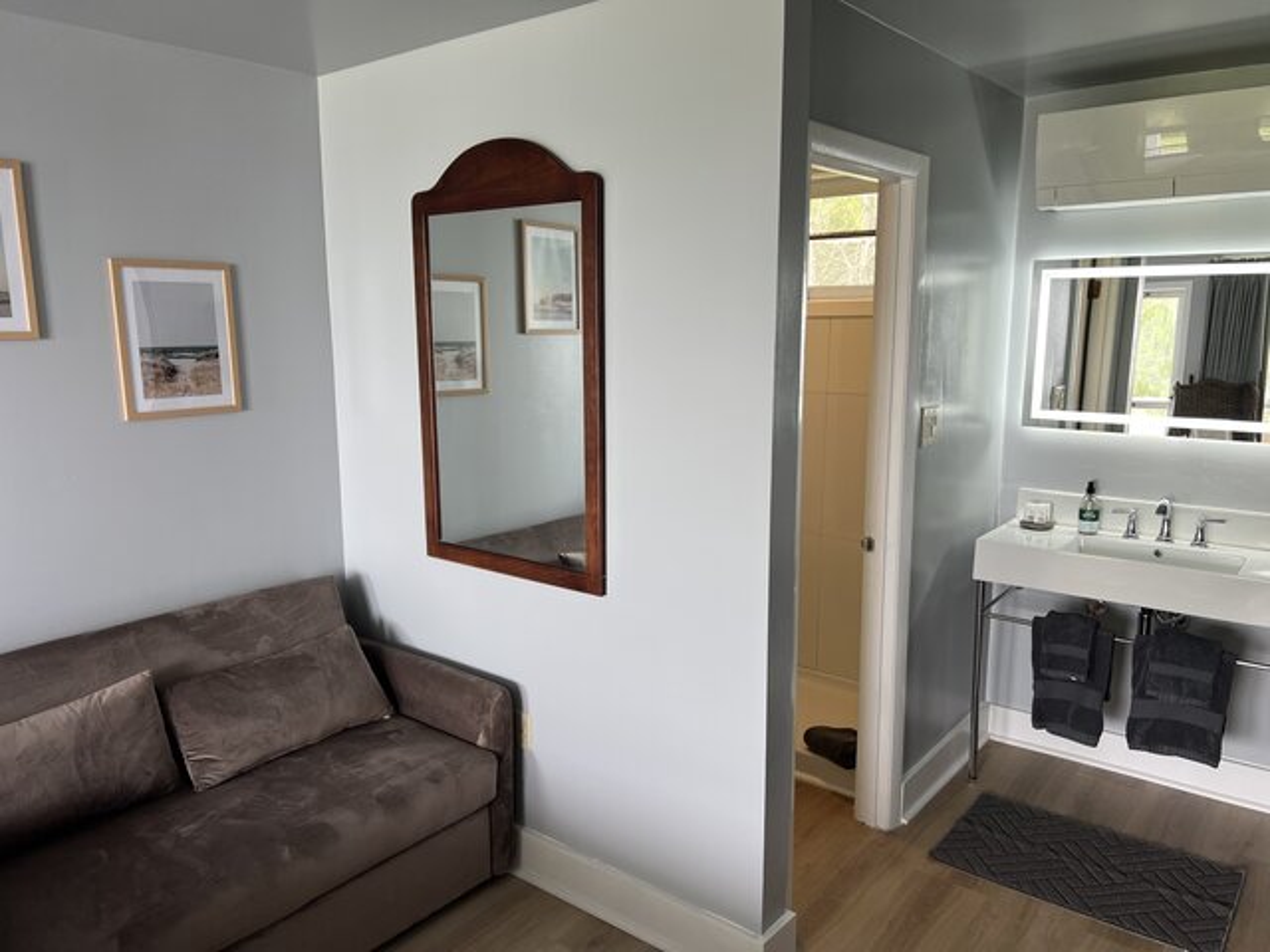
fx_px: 954
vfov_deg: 53.1
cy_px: 476
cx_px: 635
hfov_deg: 67.3
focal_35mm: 26
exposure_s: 1/120
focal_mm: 5.7
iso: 64
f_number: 1.5
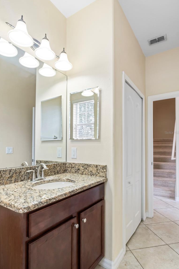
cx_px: 86
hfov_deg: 64.5
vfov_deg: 86.9
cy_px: 132
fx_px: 142
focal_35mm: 19
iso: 320
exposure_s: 1/1.67
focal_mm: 12
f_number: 16
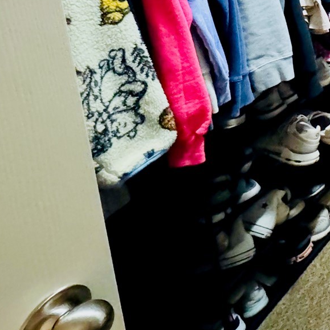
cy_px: -72
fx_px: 442
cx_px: 541
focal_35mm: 41
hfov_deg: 25.2
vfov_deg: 33.0
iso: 1250
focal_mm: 2.22
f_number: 2.2
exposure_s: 1/40
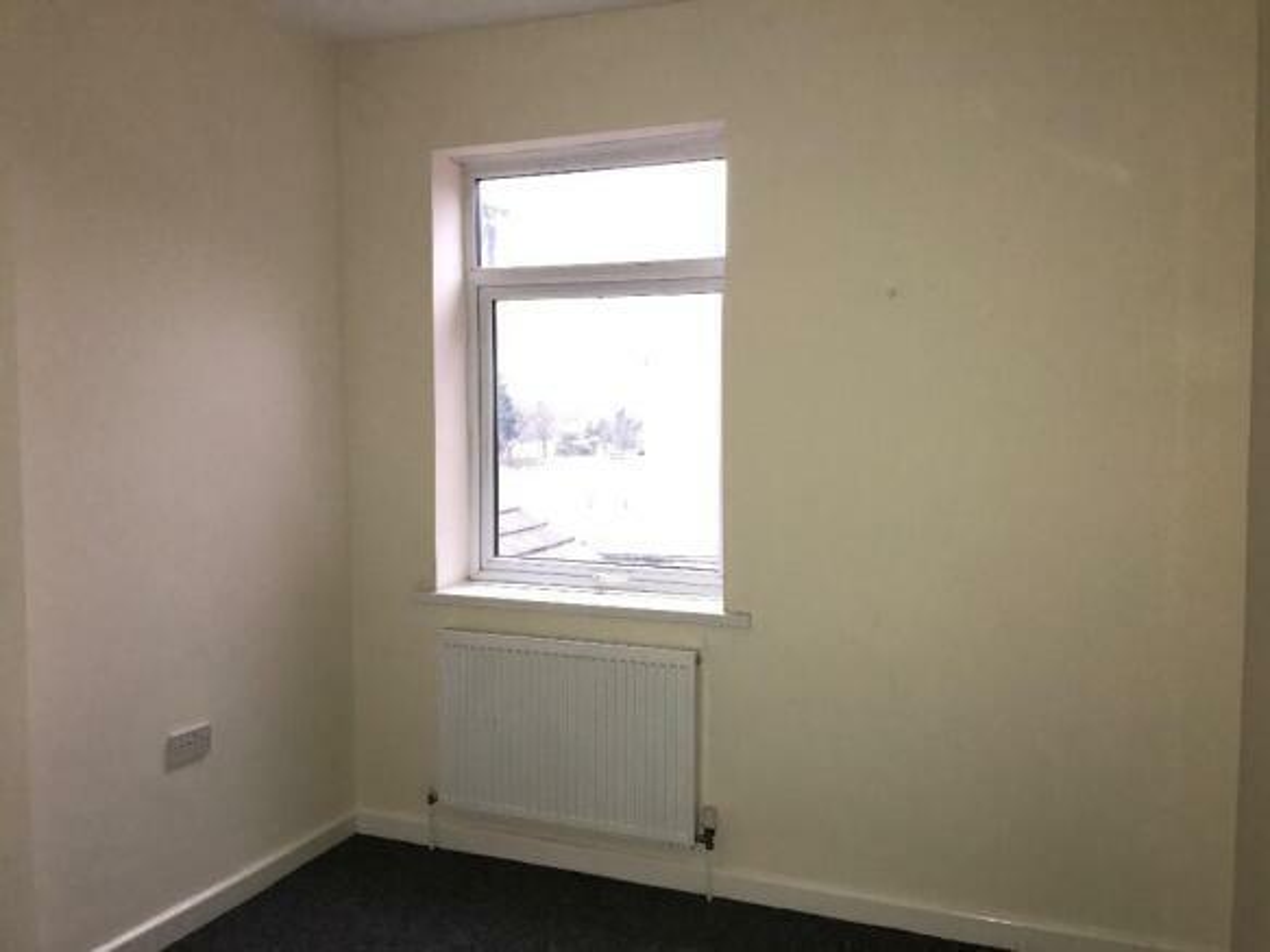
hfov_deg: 63.5
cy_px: 476
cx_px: 635
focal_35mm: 28
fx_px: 1027
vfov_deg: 49.7
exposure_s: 1/33
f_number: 1.8
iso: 200
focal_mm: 3.99
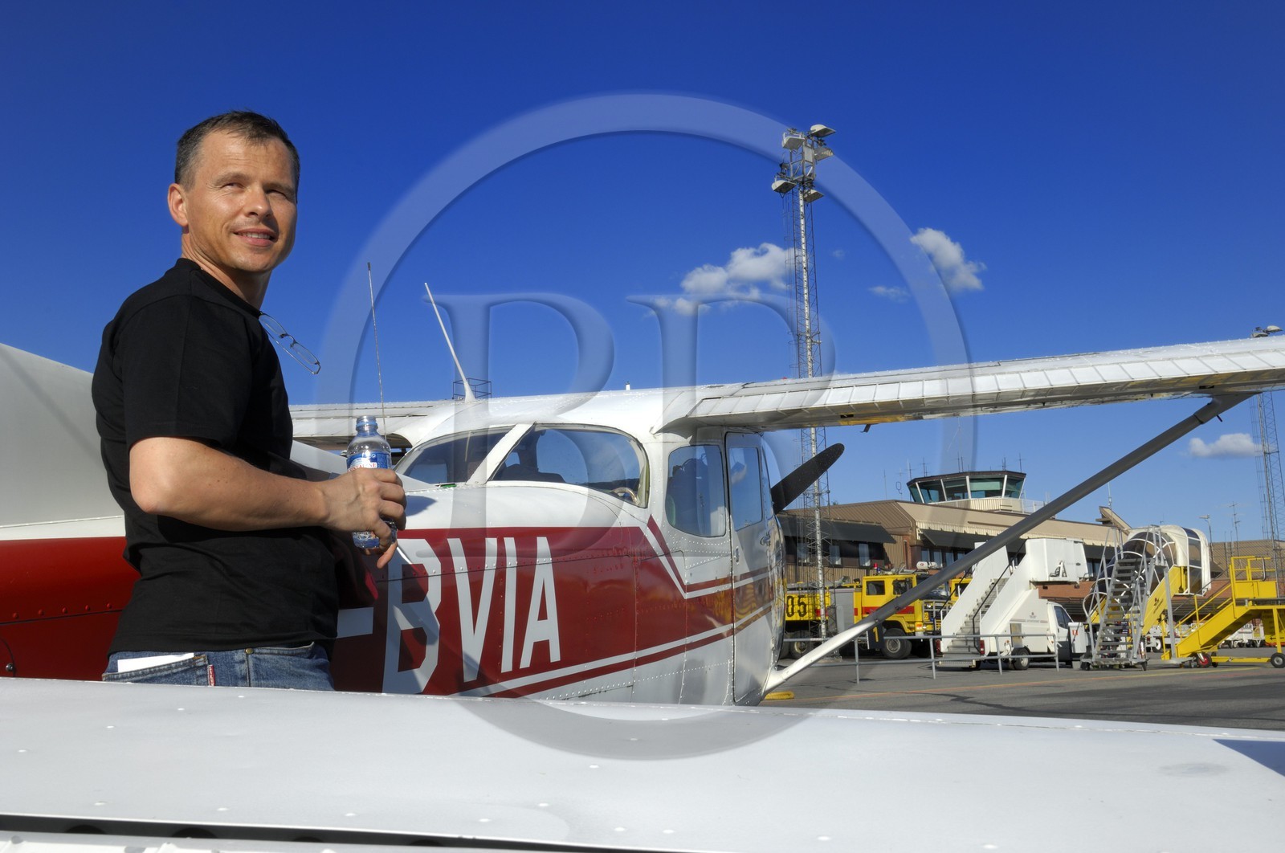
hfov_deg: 53.2
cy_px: 426
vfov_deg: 36.8
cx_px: 642
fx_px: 1283
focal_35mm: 36
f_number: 18
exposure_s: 1/80
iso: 100
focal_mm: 24
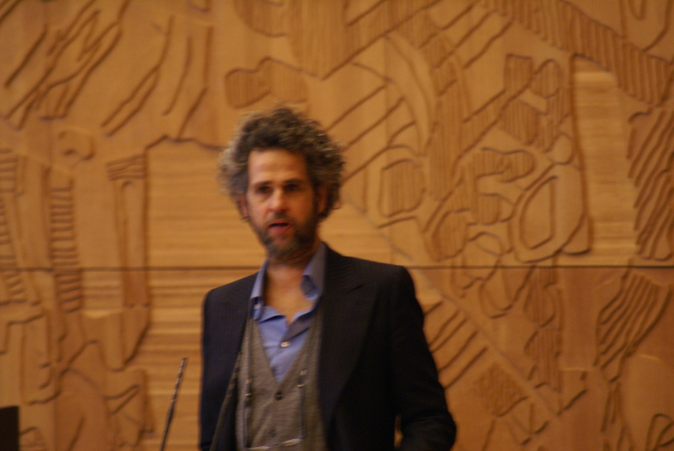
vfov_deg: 4.0
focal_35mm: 345
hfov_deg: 6.0
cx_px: 337
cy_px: 226
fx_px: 6465
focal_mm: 230
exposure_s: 1/20
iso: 400
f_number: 5
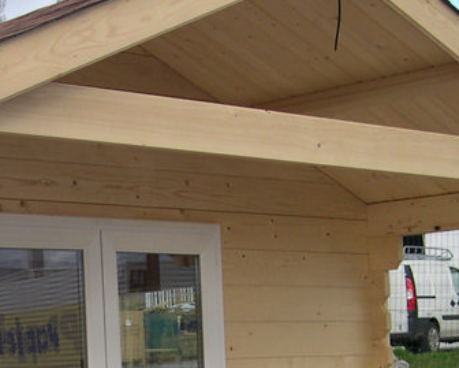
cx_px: 38
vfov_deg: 13.4
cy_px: 413
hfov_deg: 16.8
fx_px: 1536
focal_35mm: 113
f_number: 2.8
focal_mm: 8
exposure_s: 1/512
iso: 100
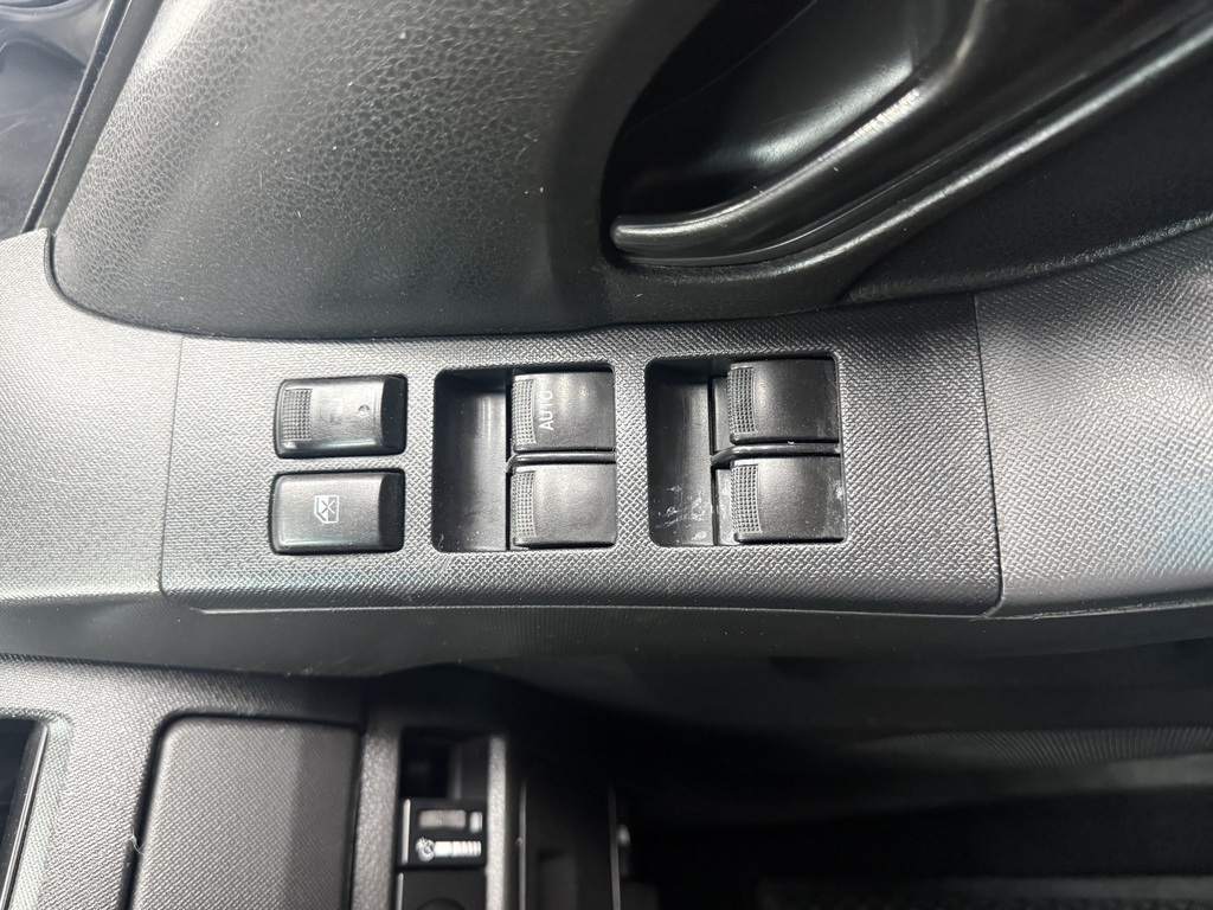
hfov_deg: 71.6
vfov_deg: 56.8
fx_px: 841
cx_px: 606
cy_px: 455
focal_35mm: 24
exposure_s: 1/50
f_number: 1.78
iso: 800
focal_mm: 6.76
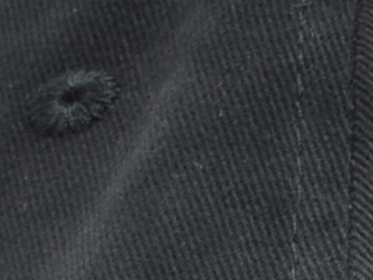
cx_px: 313
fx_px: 3781
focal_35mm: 351
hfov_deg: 5.6
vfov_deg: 4.2
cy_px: 578
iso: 100
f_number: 16
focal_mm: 36
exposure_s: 6
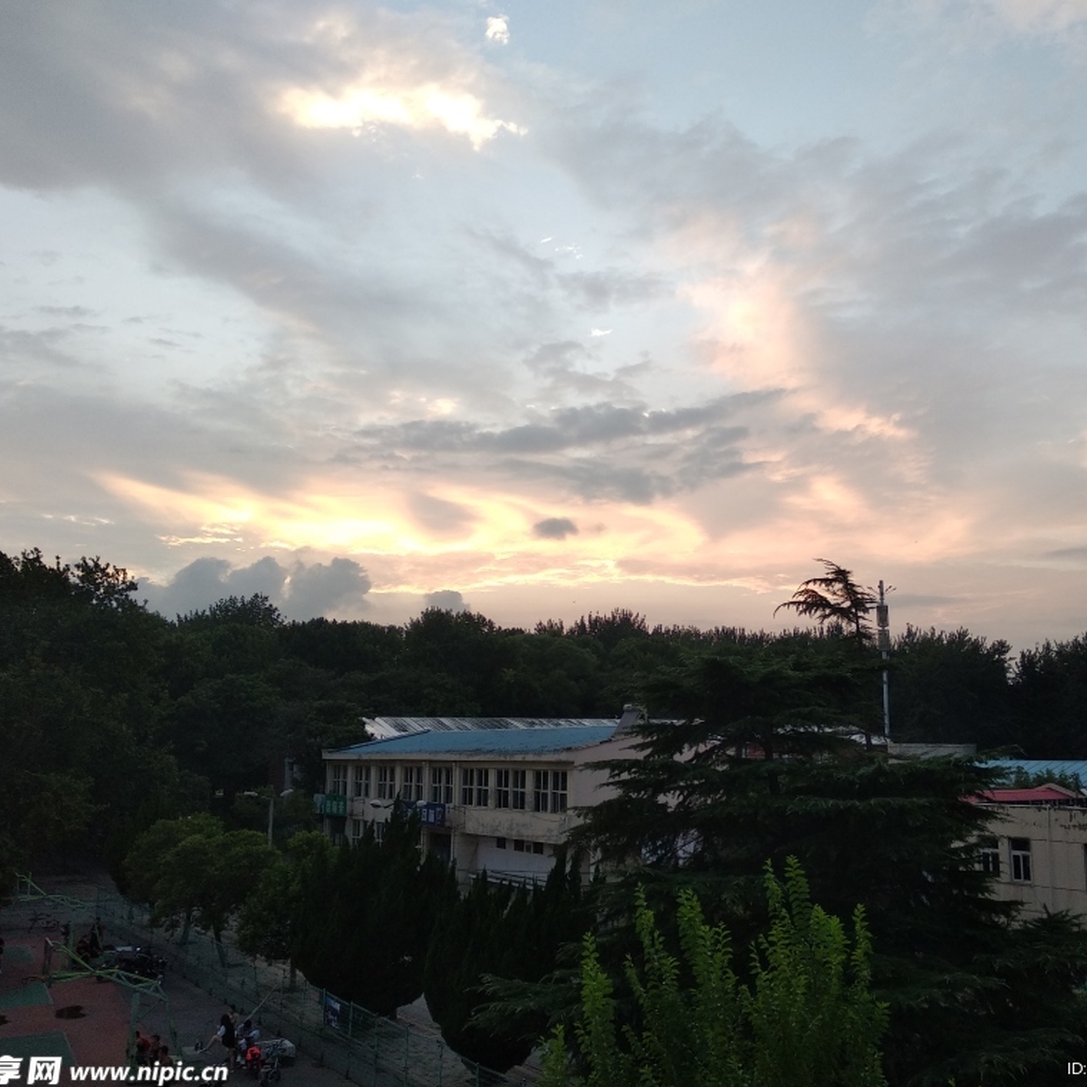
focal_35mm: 31
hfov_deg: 52.1
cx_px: 659
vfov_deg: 52.5
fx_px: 1101
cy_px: 547
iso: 160
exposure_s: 1/100
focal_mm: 3.81
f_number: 2.2
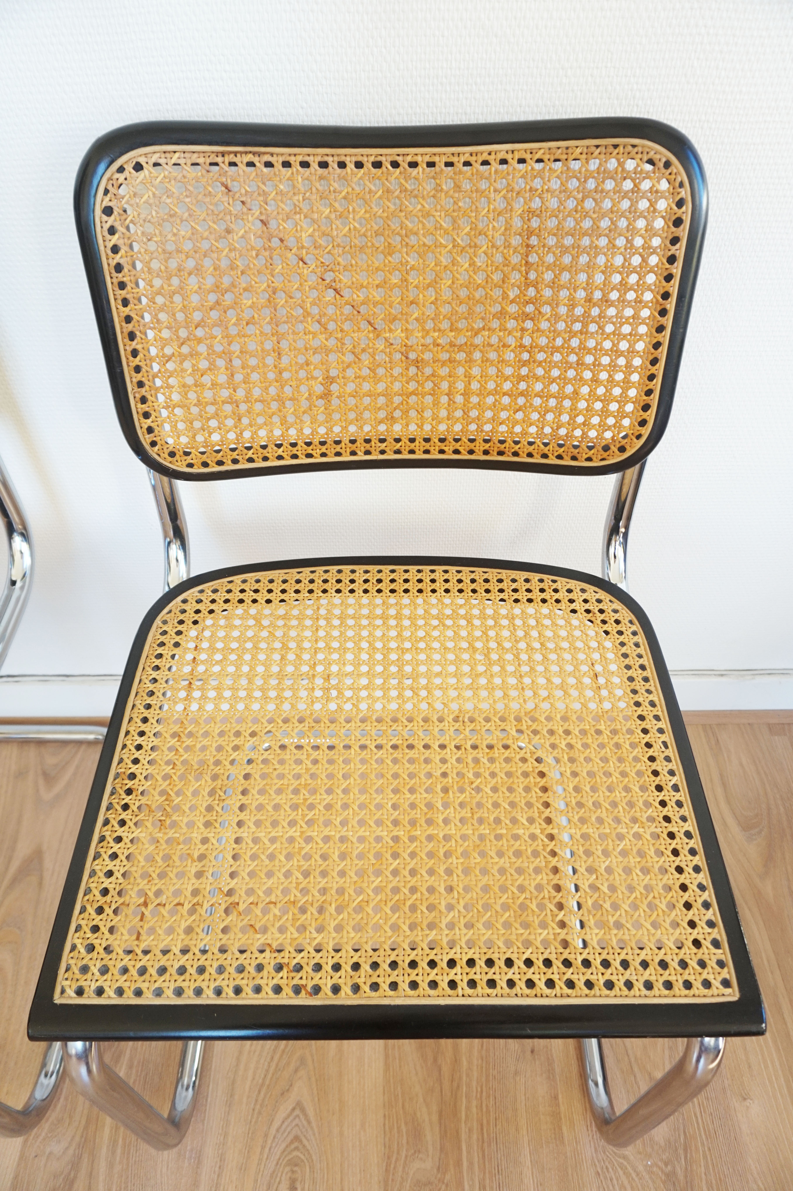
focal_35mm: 24
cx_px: 396
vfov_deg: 73.8
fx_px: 794
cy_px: 596
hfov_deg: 53.1
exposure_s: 1/60
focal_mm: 16
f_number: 4
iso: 320
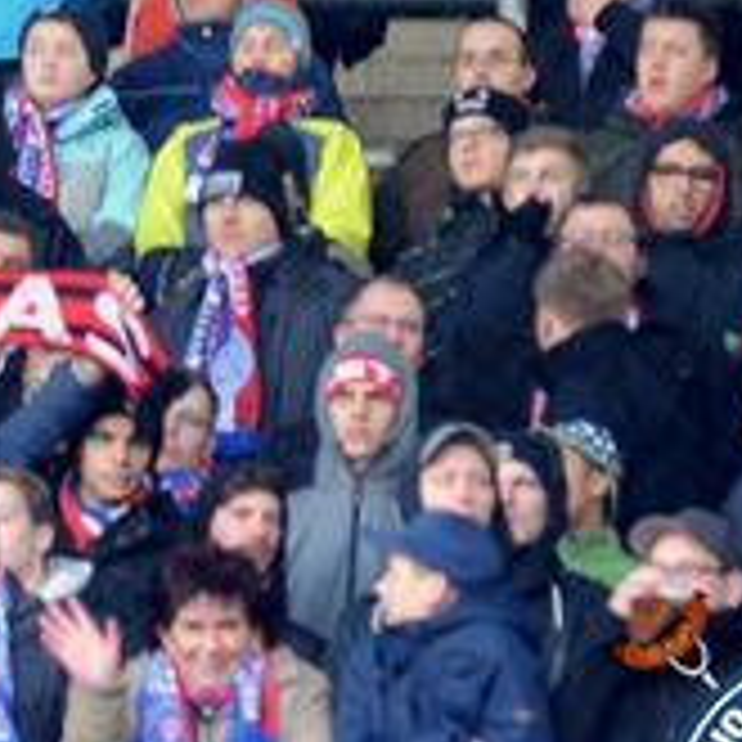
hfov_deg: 3.1
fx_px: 13823
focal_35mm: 570
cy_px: 227
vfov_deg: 3.1
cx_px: -148
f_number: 2.8
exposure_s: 1/60
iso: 400
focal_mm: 130
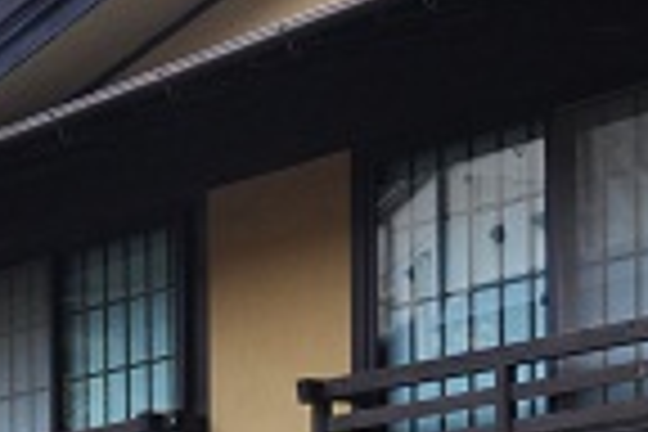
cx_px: -639
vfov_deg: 8.5
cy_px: 956
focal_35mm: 150
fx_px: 2700
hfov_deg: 12.2
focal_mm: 18
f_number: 11
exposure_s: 1/13
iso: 200
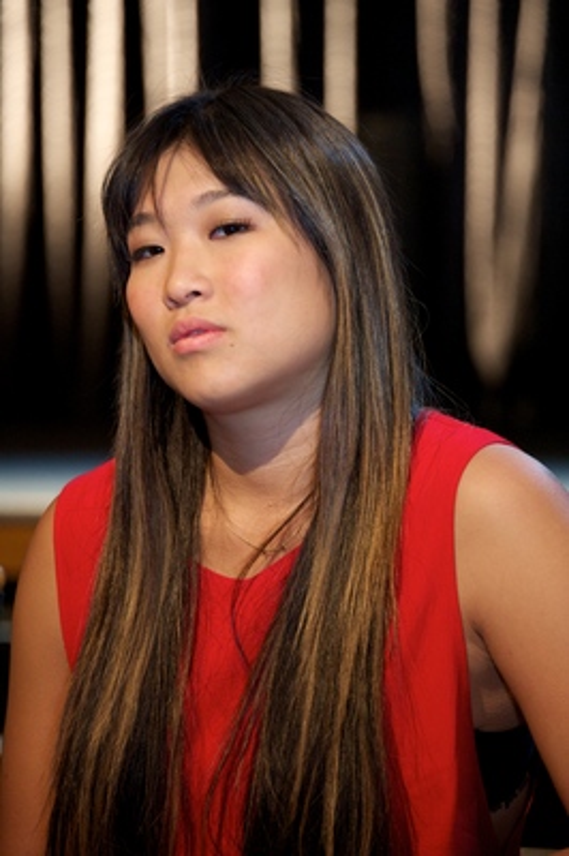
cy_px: 428
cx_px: 284
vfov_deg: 11.4
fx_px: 4275
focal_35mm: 180
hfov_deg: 7.6
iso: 2000
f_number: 5.6
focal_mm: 180
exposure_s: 1/60
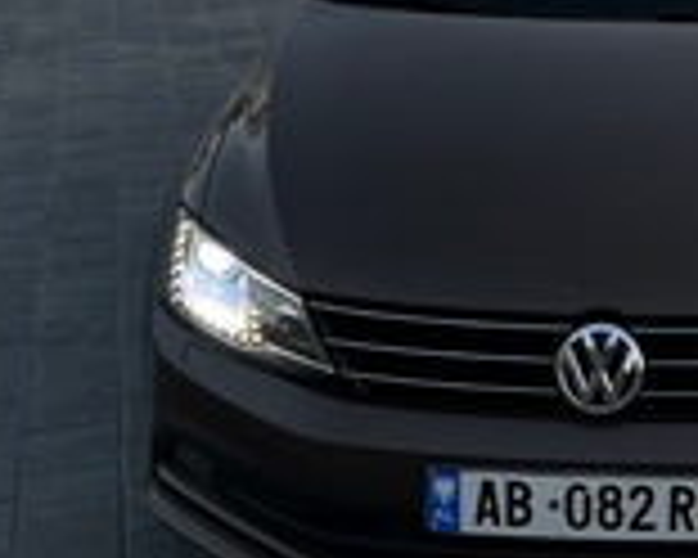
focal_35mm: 59
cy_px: 58
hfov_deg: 30.1
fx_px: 1219
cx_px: 675
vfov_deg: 25.0
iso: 50
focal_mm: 5.7
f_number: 1.5
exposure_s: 1/128
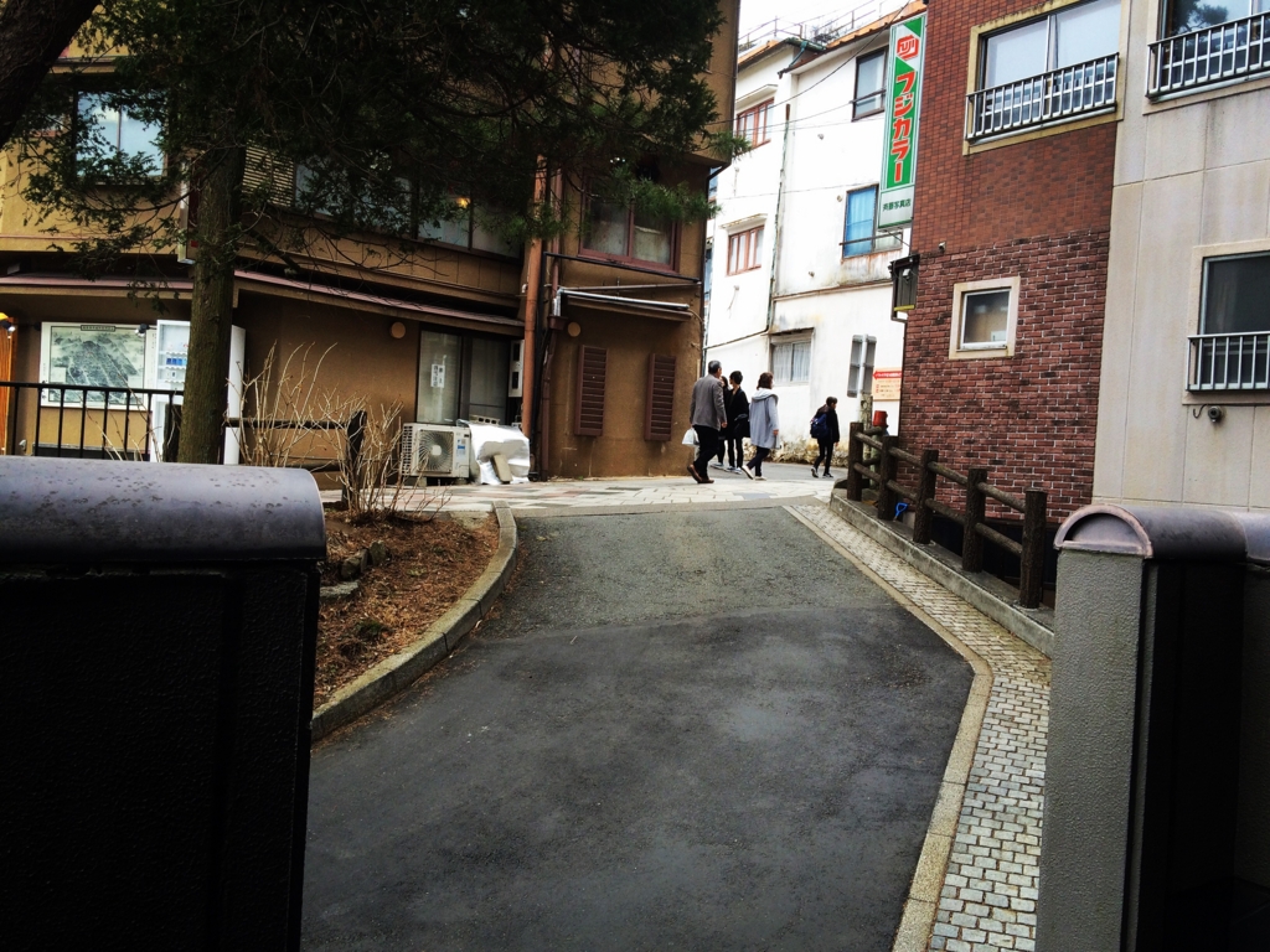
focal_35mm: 29
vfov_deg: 48.2
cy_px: 476
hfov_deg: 61.7
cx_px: 635
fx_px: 1064
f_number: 2.2
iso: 32
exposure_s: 1/173
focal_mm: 4.15
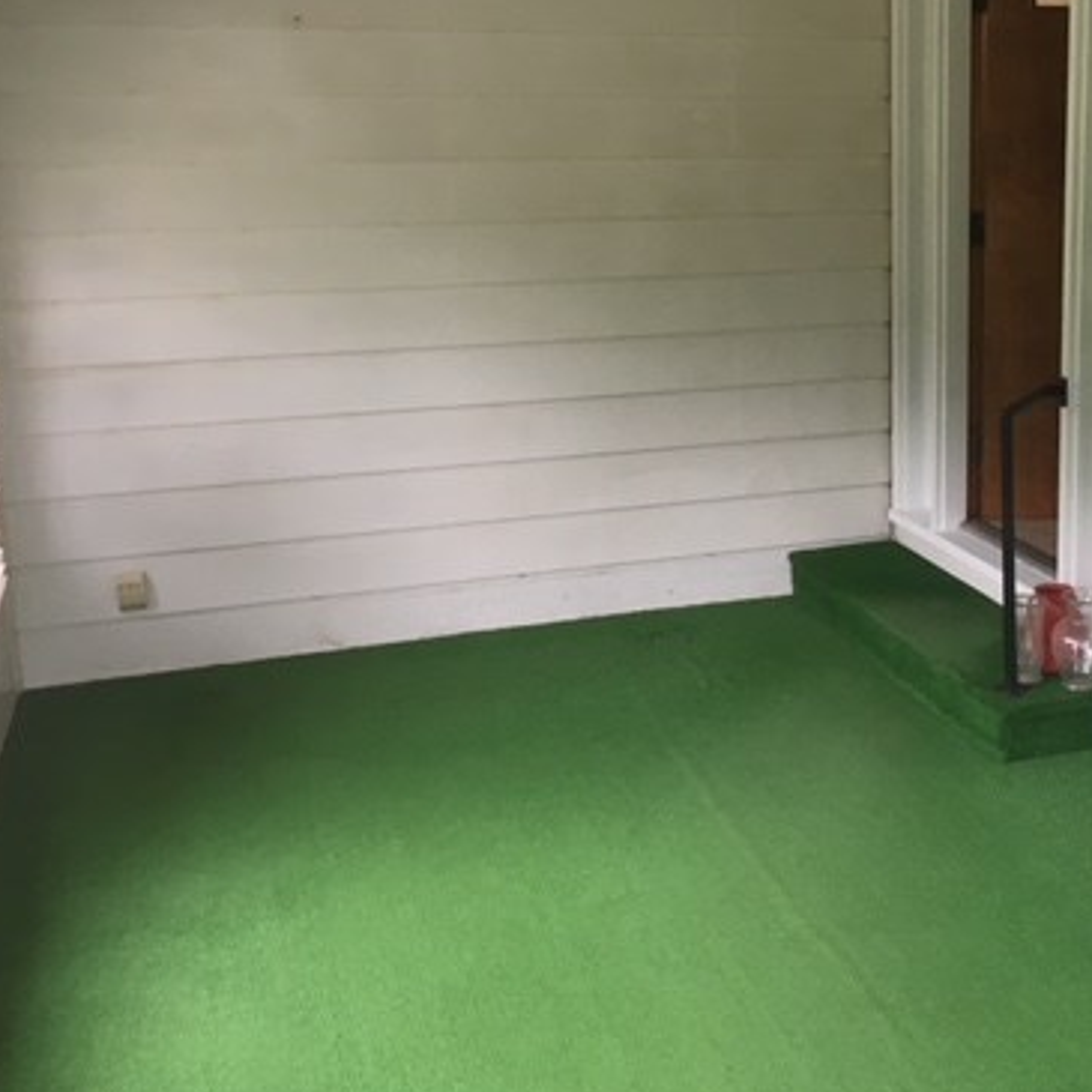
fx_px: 1606
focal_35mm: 45
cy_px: 464
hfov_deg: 36.2
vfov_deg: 37.5
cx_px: 889
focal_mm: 4.15
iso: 50
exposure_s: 1/30
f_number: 2.2
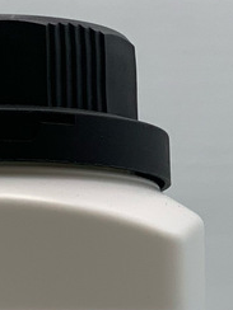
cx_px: -15
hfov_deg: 6.5
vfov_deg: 8.4
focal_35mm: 227
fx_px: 2037
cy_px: 539
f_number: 2.4
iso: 32
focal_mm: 6
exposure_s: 1/122
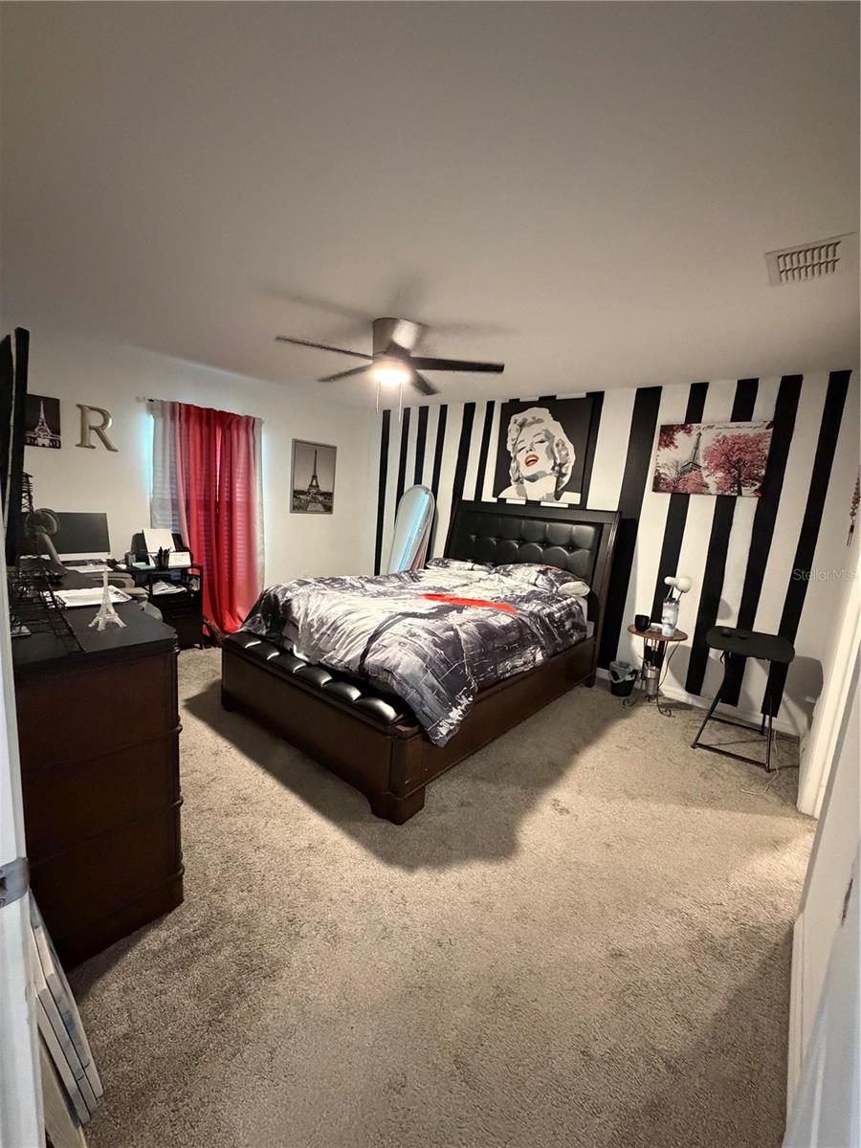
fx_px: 464
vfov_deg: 102.1
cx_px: 430
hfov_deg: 85.7
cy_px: 574
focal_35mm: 14
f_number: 2.2
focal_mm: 2.22
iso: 1250
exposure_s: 1/60
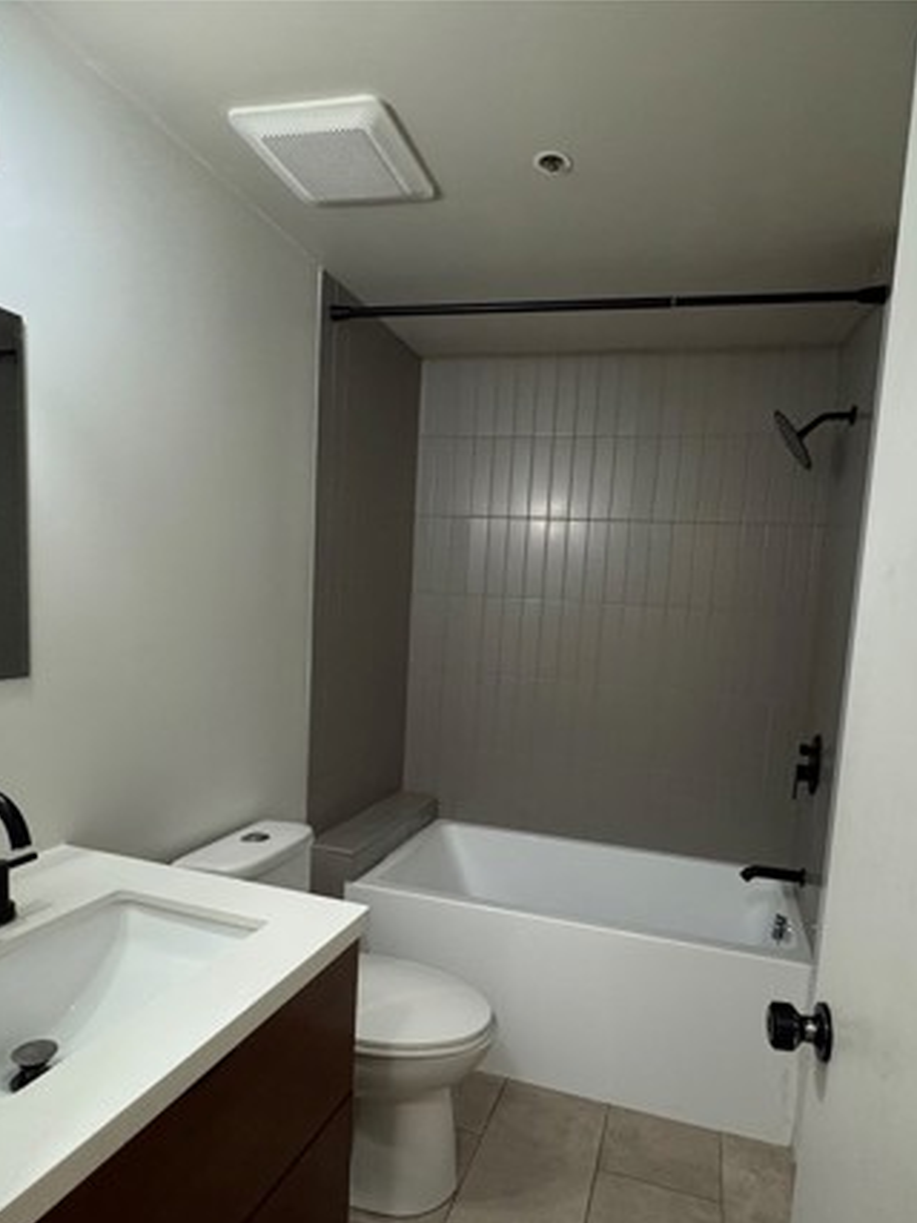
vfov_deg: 78.7
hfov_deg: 63.4
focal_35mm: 21
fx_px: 742
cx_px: 487
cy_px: 685
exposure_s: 1/60
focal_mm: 2.22
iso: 500
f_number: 2.2
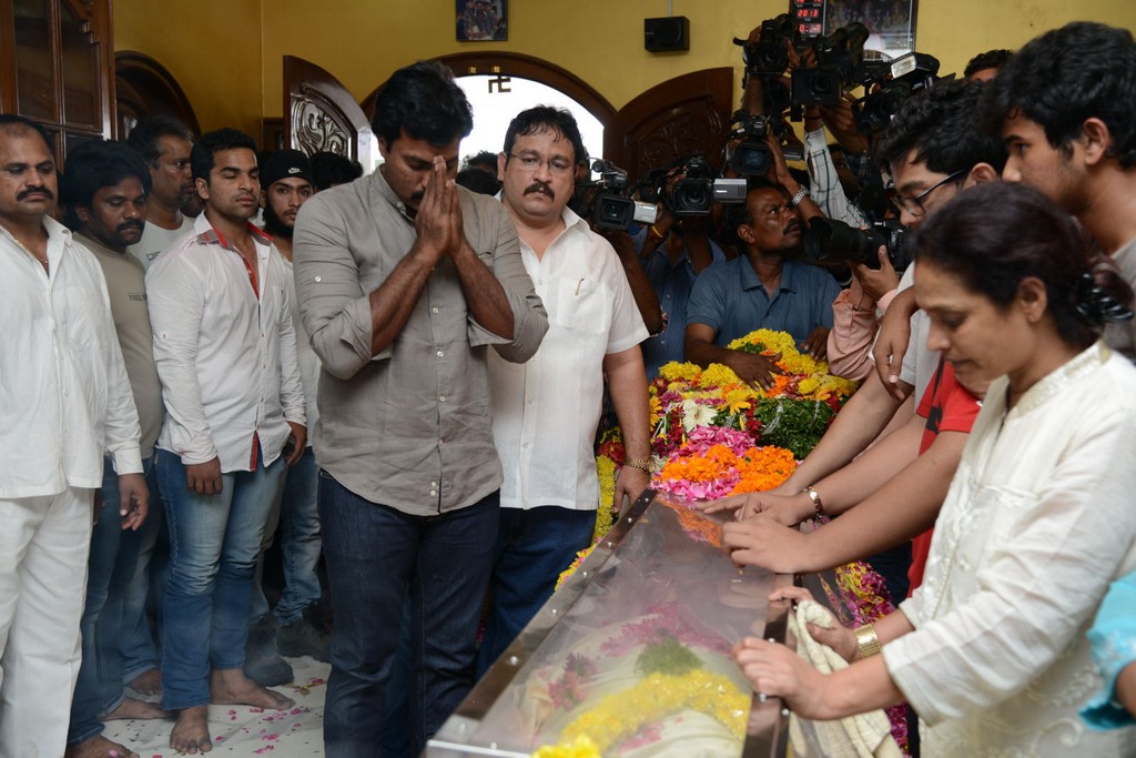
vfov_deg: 33.4
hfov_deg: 48.5
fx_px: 1262
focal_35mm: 40
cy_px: 379
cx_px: 568
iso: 640
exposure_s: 1/125
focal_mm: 40
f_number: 4.5
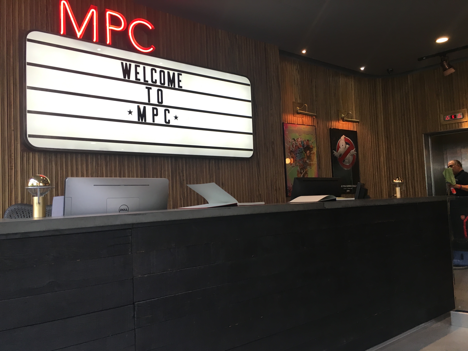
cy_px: 176
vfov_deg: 48.2
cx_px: 234
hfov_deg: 61.7
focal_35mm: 29
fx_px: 392
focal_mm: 4.15
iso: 50
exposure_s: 1/33
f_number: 2.2
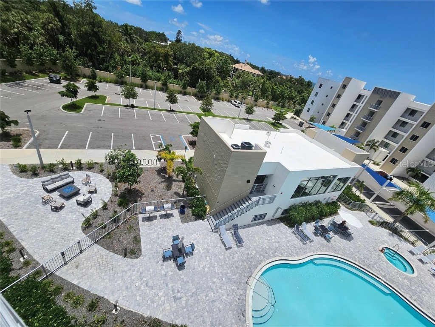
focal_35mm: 13
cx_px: 218
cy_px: 164
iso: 50
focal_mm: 2.2
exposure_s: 1/4794
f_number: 2.2
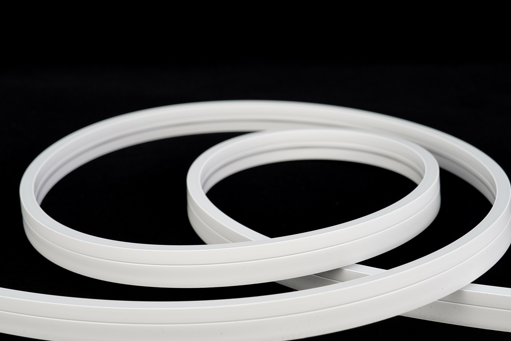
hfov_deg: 31.9
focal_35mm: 63
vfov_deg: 21.6
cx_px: 274
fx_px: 894
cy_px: 178
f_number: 8
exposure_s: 1/13
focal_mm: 40
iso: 50
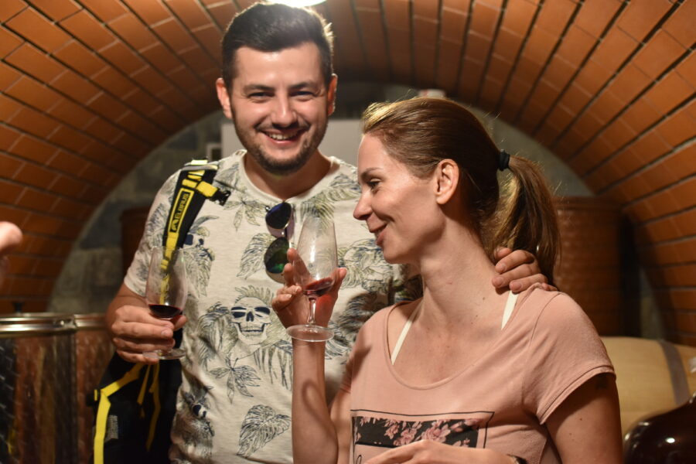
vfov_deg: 25.8
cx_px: 348
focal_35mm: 52
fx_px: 1015
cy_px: 232
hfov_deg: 37.9
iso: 1250
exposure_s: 1/80
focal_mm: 35
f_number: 2.5
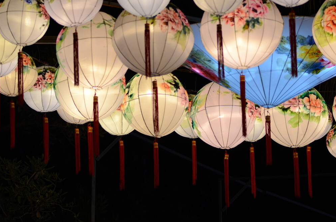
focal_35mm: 189
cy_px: 104
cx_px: 157
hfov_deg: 10.9
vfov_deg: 7.3
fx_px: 1757
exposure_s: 1/100
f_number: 3.2
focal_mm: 105
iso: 320
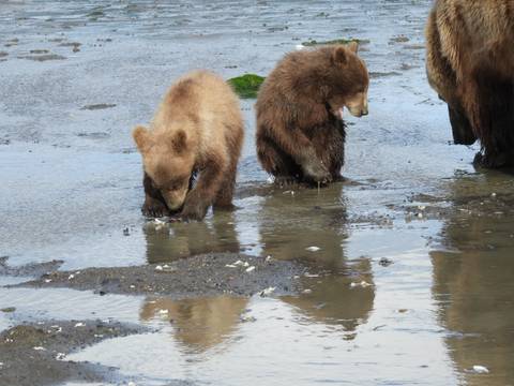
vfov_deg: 8.0
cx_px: 257
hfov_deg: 10.7
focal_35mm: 185
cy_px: 193
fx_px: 2747
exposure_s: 1/500
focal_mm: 33
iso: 100
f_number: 4.5
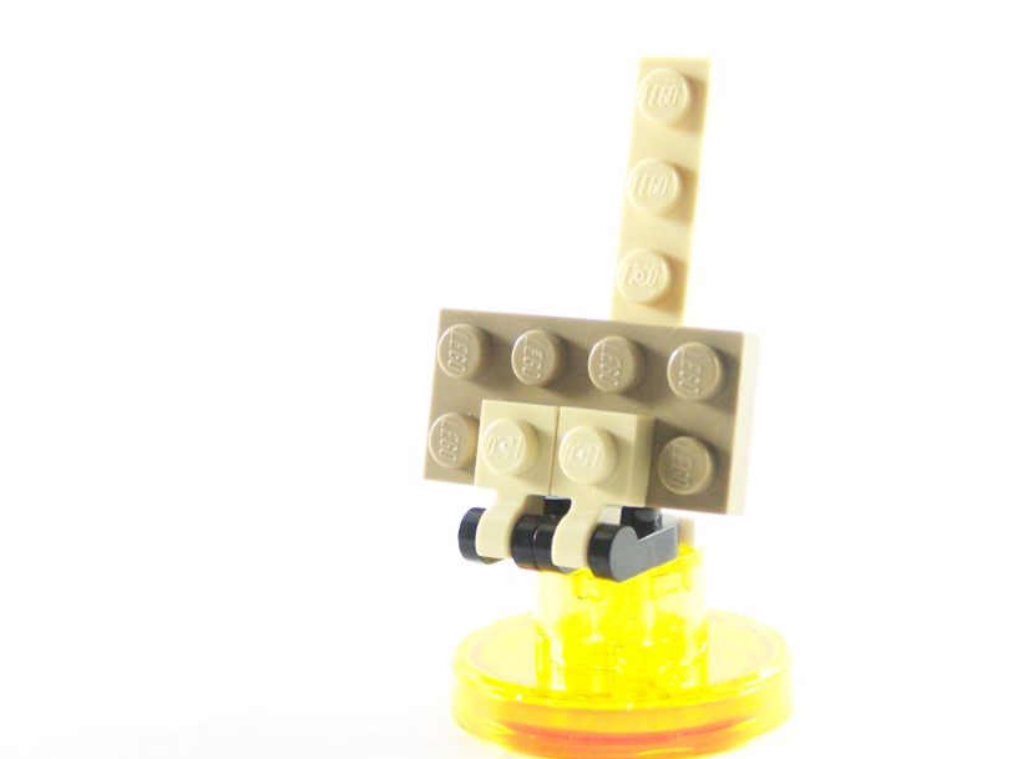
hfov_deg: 22.5
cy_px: 366
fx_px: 2543
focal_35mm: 87
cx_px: 607
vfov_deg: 17.0
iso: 400
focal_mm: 11.5
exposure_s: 1/45
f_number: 3.2
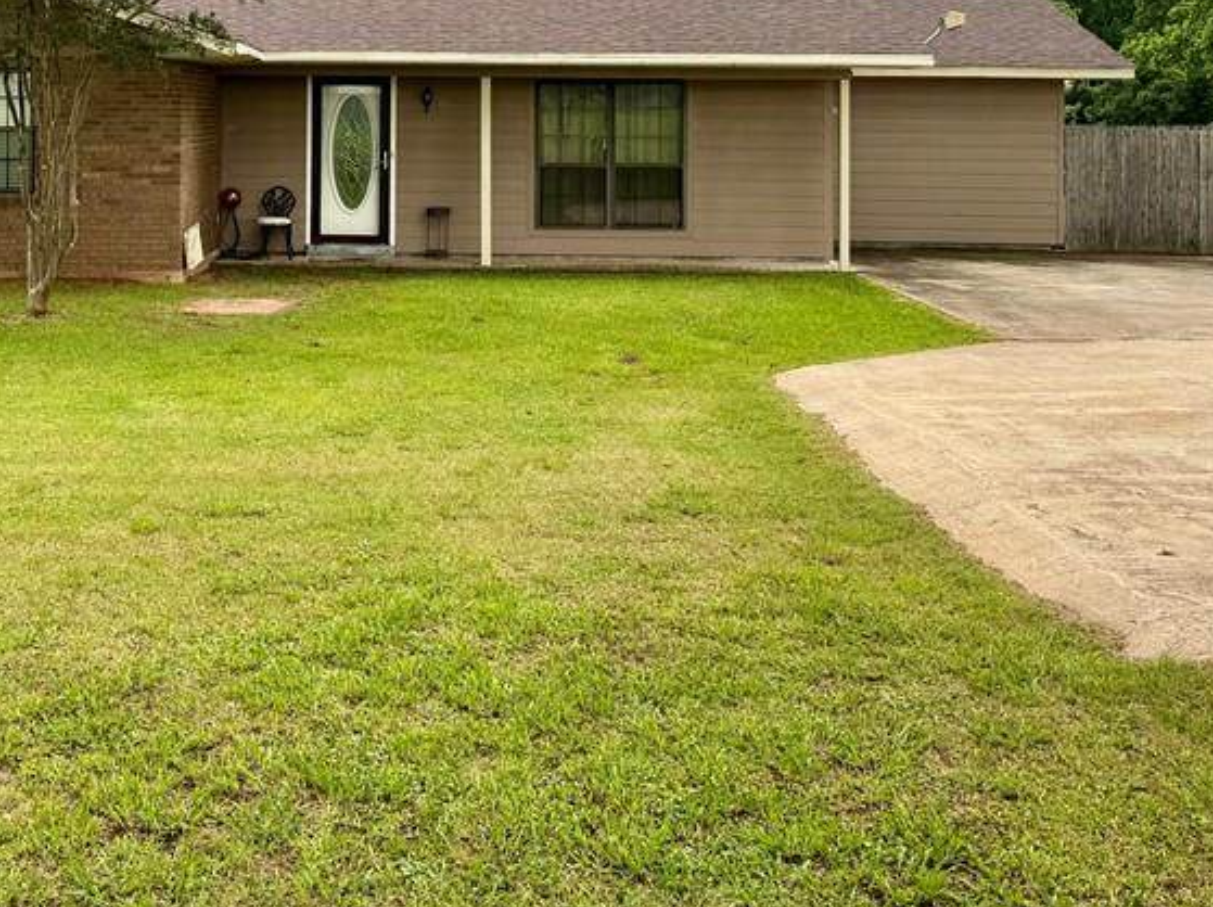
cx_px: 371
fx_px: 1540
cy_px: 86
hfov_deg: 42.2
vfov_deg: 31.3
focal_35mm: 44
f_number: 1.78
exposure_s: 1/130
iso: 64
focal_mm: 6.76
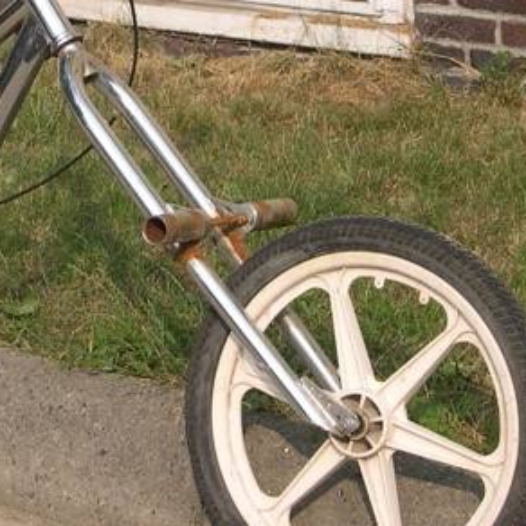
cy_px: 165
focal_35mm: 138
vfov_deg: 12.6
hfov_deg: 12.5
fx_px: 2372
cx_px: 47
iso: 100
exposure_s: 1/121
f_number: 9.2
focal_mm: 12.2
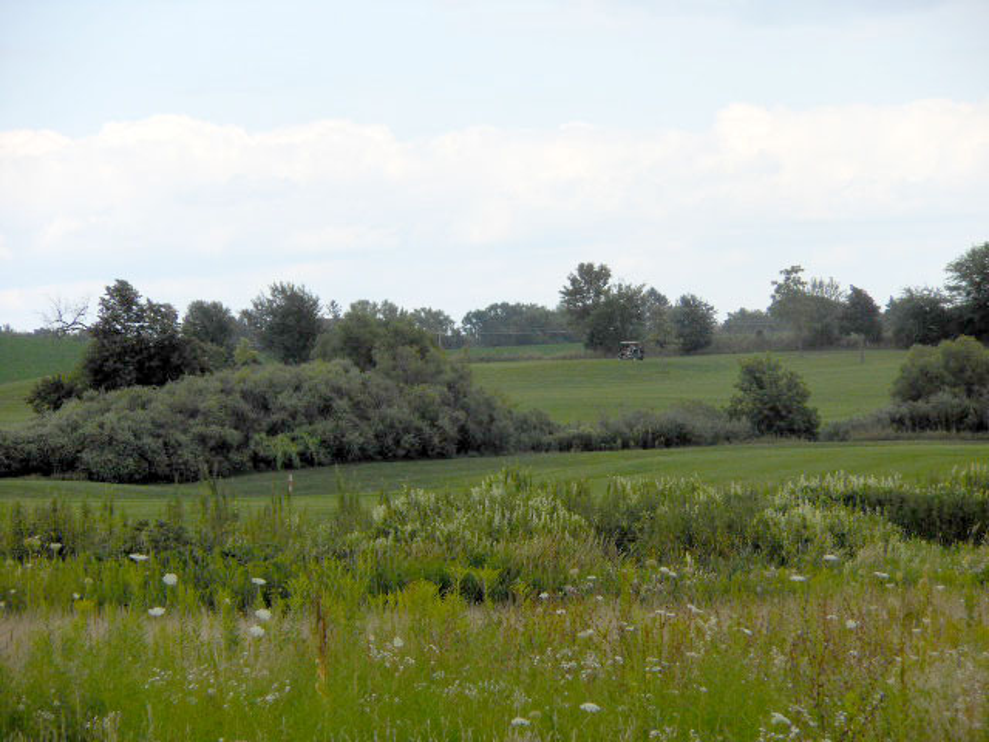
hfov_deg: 10.1
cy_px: 371
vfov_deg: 7.6
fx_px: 5600
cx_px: 494
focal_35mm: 196
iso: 80
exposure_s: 1/320
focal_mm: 35
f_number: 5.6
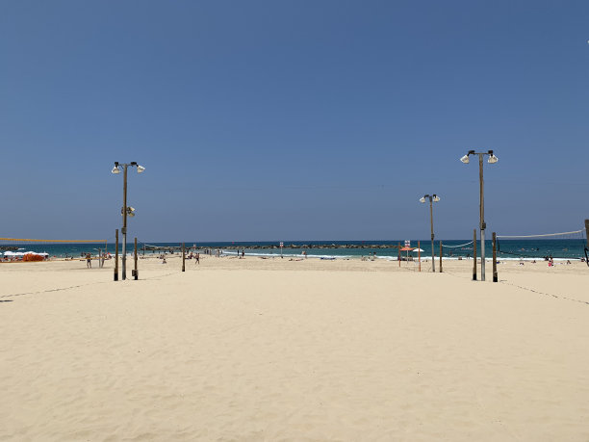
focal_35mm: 26
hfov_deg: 67.3
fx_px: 442
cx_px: 294
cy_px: 221
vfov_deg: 53.1
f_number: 1.8
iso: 25
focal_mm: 4.25
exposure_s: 1/5714
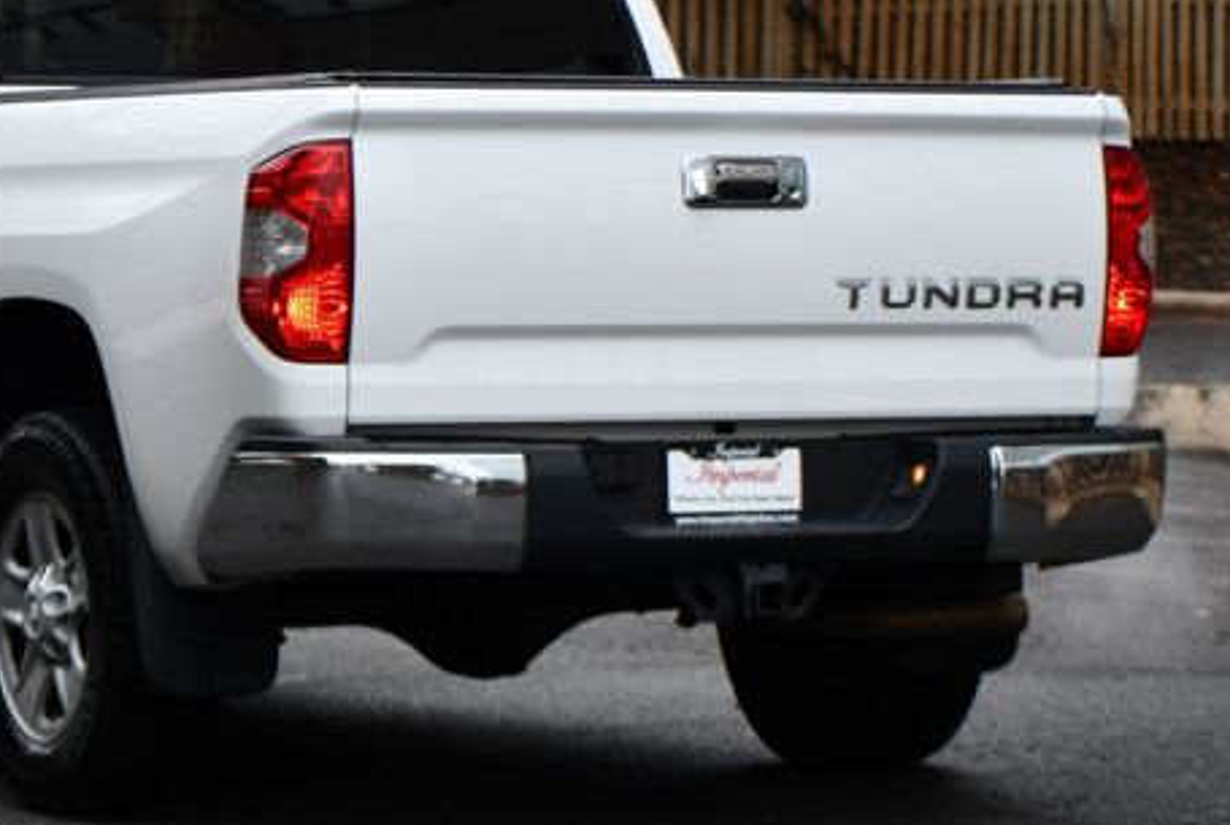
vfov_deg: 7.0
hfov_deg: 10.4
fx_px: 6742
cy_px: 184
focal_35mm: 197
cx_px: 241
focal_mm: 75
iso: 450
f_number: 4.8
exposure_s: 1/250
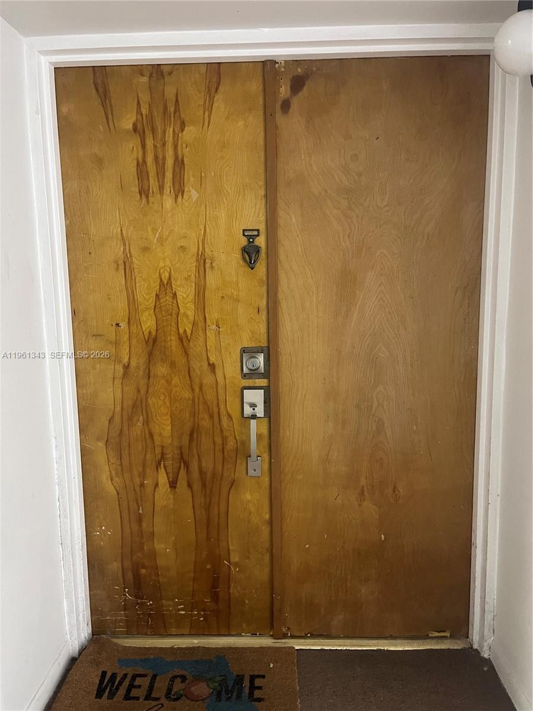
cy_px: 356
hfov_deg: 53.1
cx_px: 266
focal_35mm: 26
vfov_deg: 67.3
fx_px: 534
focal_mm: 5.1
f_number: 1.6
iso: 500
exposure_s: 1/40
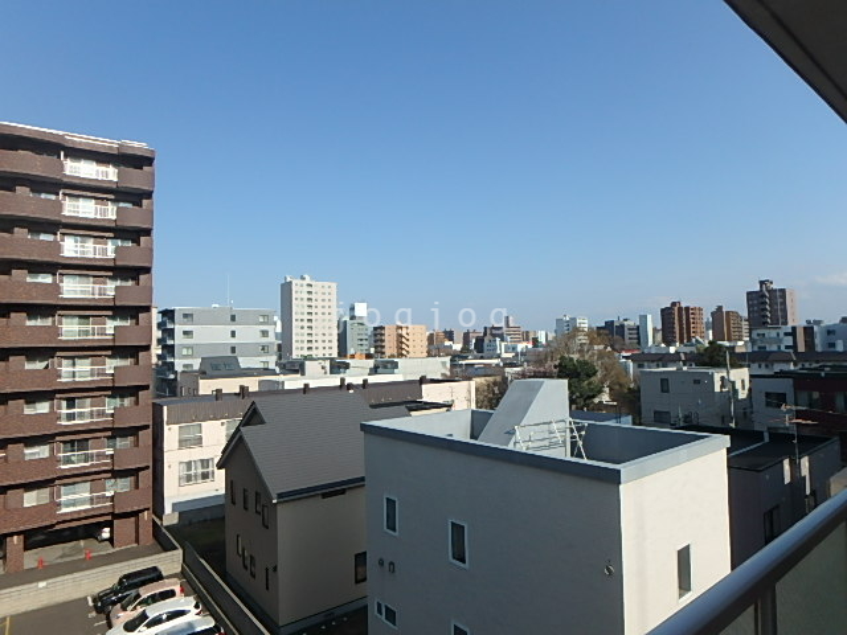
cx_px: 424
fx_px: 514
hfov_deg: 79.0
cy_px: 318
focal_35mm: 21
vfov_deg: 63.4
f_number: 6
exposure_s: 1/500
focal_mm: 3.7
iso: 125
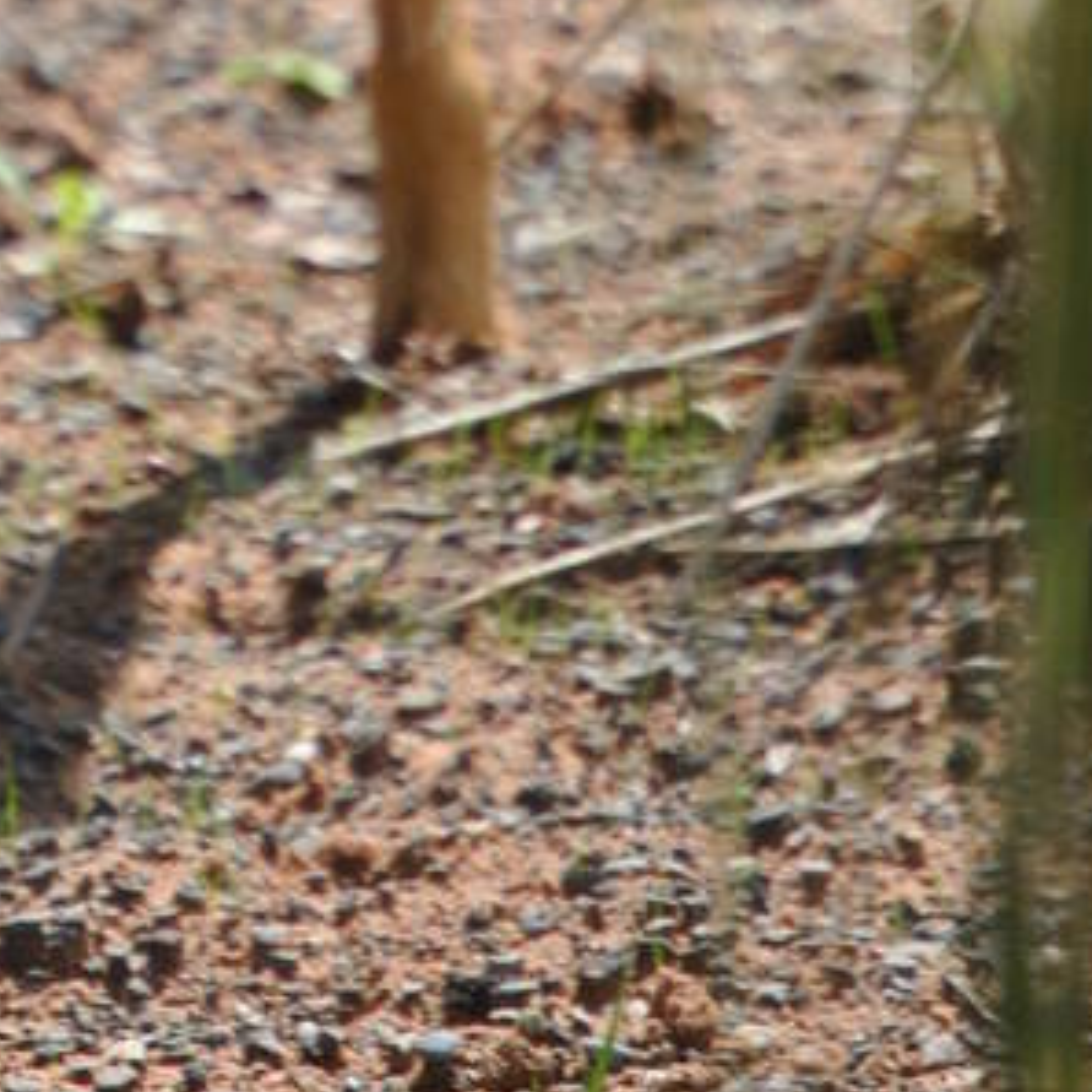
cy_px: -1070
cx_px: -119
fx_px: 49110
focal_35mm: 1376
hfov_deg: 1.3
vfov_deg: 1.3
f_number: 5.6
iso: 200
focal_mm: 200
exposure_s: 1/640
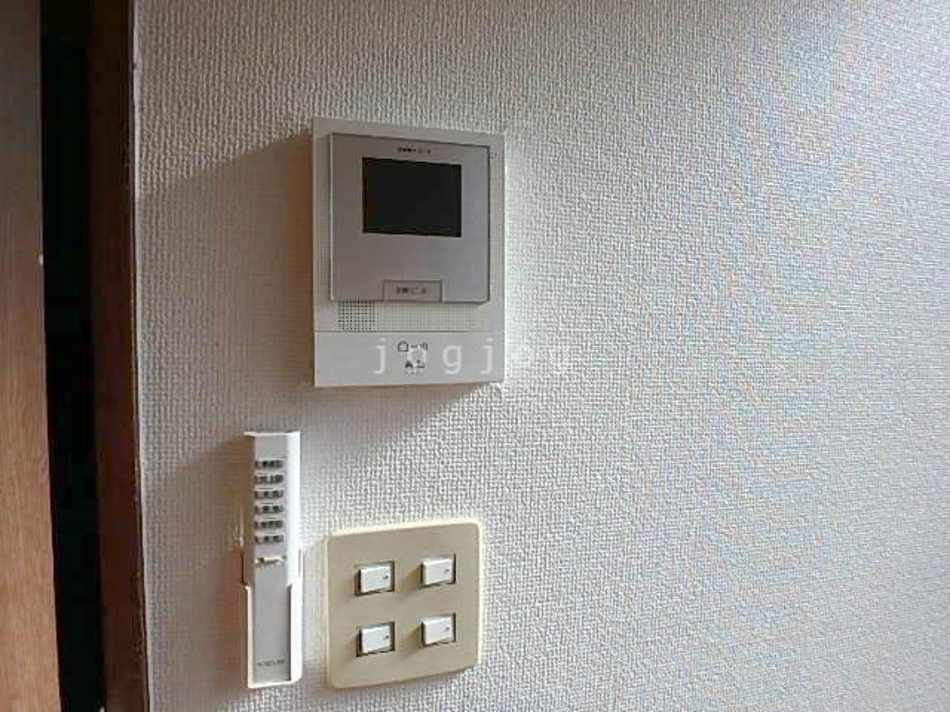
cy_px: 356
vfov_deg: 63.4
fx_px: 576
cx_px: 475
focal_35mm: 21
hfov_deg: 79.0
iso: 125
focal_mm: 3.7
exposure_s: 1/320
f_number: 3.5
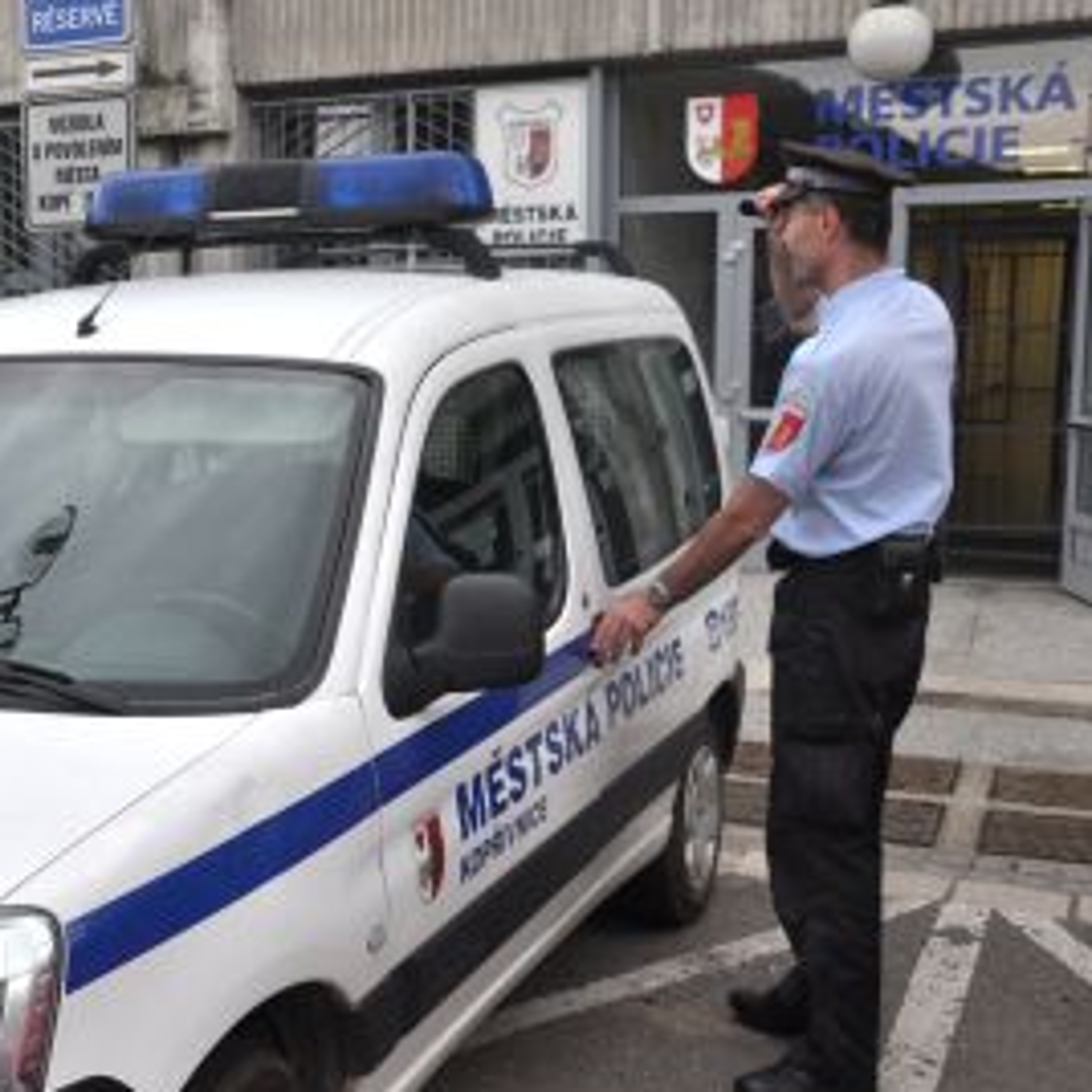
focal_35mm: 50
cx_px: 163
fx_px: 1777
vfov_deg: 34.2
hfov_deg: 32.8
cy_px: 575
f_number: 5
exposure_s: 1/125
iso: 400
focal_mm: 21
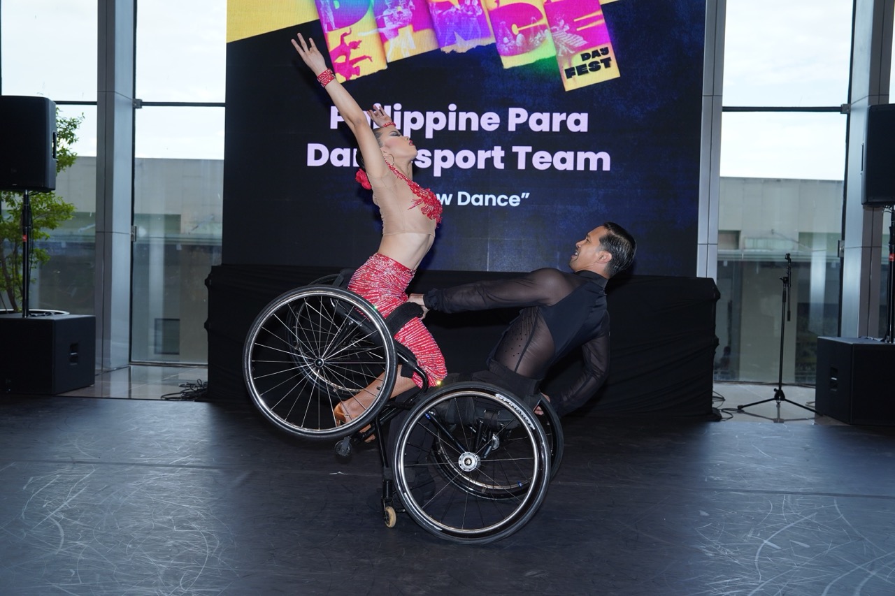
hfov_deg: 57.2
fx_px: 820
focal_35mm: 33
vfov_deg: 40.0
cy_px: 298
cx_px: 448
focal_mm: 33
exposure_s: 1/250
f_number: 4
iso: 500
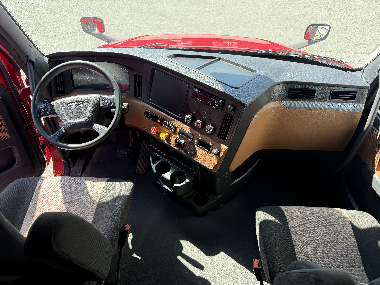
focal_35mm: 24
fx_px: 263
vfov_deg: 56.8
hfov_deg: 71.6
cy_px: 142
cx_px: 190
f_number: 1.78
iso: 100
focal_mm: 6.76
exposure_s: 1/265
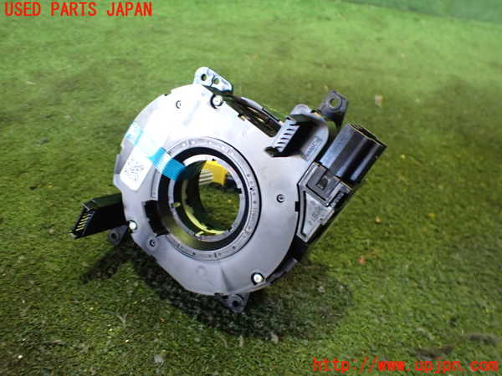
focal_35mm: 30
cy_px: 188
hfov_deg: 60.0
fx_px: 435
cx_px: 251
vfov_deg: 46.8
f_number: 2.3
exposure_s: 1/40
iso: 800
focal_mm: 5.4
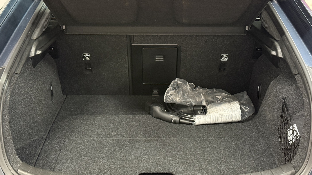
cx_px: 156
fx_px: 438
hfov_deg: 39.2
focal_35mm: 53
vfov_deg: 22.6
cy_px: 78
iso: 400
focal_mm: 6.76
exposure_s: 1/40
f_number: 1.78
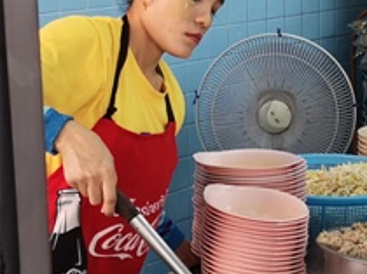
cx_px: 262
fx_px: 1091
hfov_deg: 19.0
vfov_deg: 14.3
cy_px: 56
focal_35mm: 103
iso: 250
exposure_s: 1/100
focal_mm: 3.95
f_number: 1.8
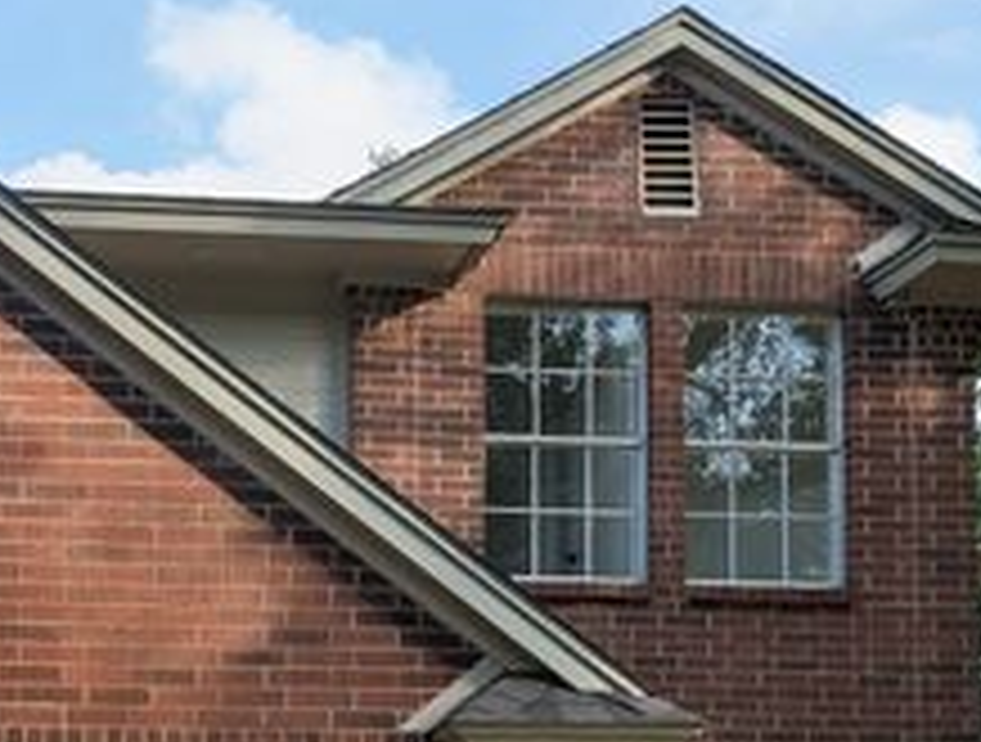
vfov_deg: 25.0
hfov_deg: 31.0
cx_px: -99
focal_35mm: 55
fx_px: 1564
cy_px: 803
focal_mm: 6.9
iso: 13
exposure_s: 1/129
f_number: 1.68
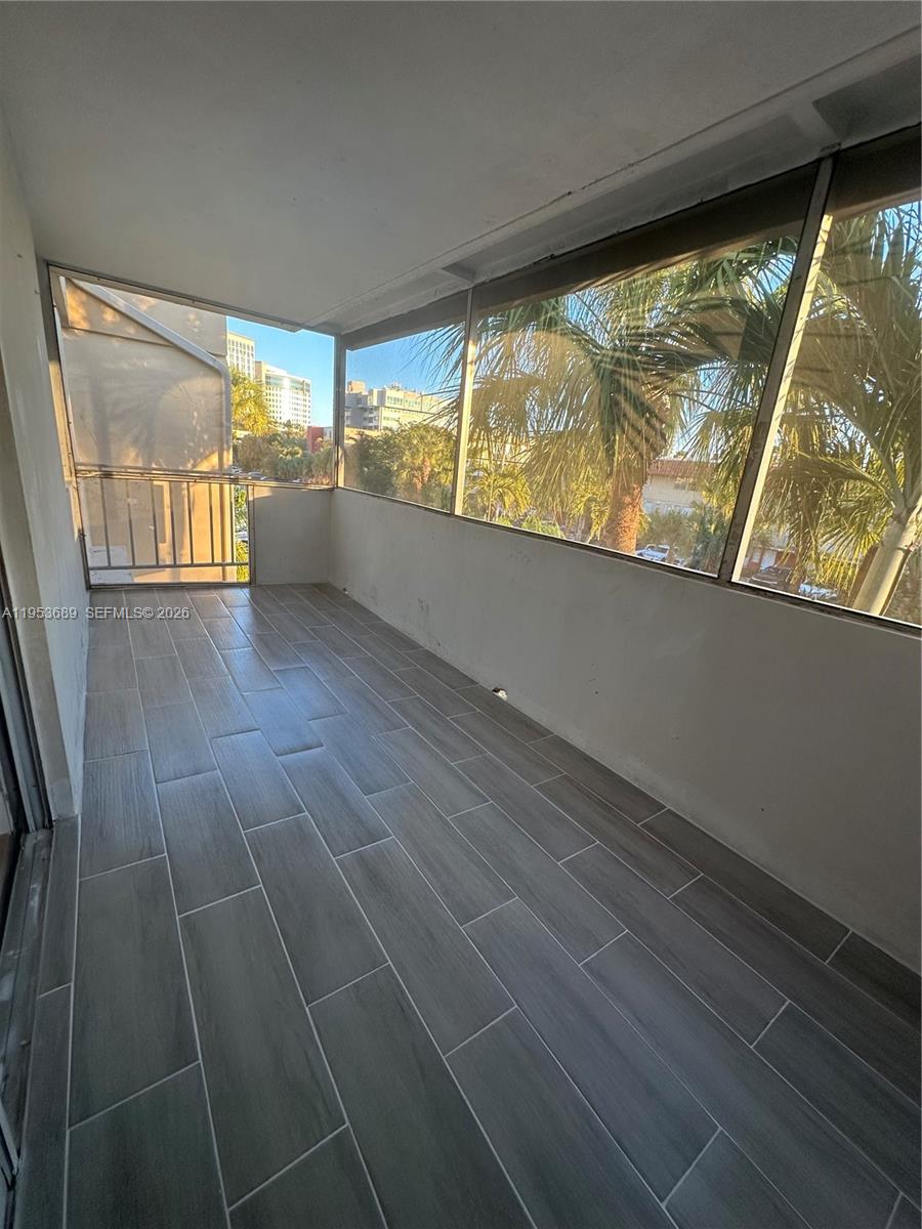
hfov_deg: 85.7
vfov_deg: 102.1
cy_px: 614
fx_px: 497
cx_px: 461
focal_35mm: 14
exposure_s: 1/120
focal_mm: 2.22
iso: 64
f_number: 2.2
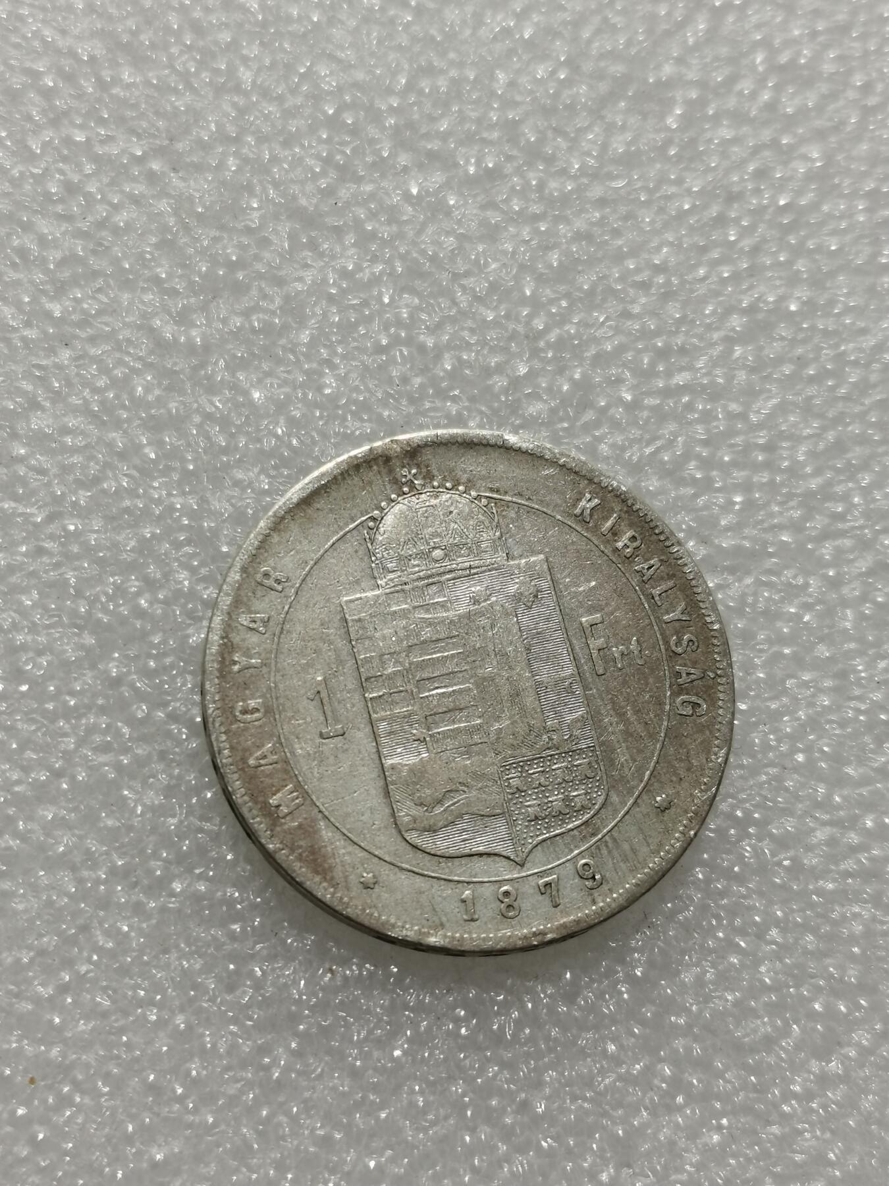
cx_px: 444
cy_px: 593
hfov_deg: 24.0
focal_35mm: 61
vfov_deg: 31.7
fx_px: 2089
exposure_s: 1/90
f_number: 1.8
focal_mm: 5.58
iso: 50
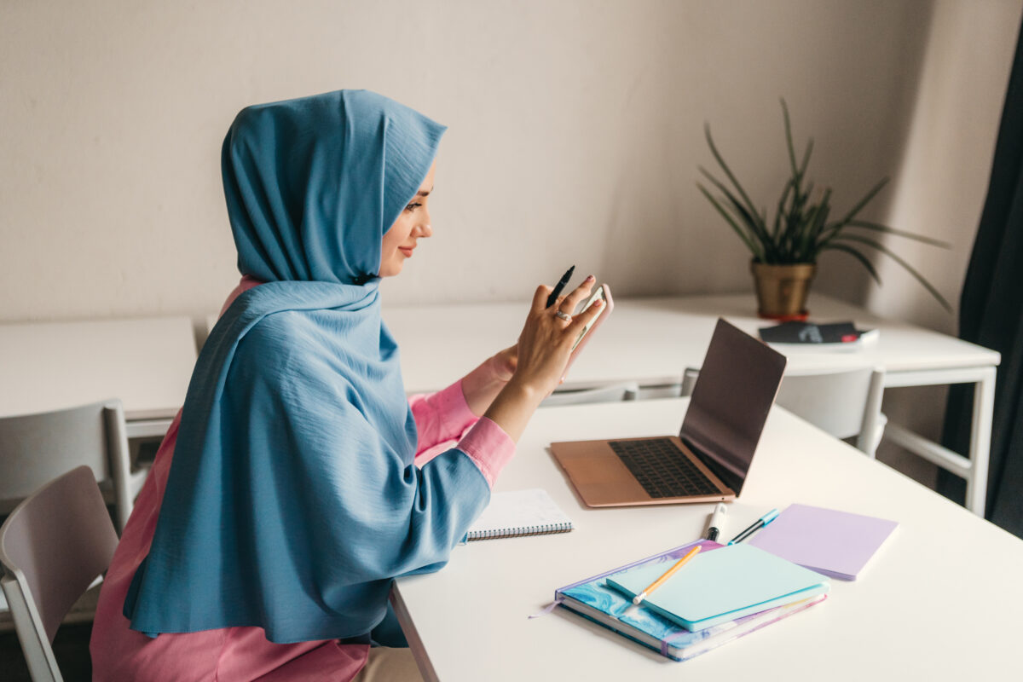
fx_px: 1279
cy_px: 341
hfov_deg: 43.6
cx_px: 512
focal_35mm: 45
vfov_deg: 29.9
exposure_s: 1/100
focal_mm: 45
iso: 1000
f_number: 2.8
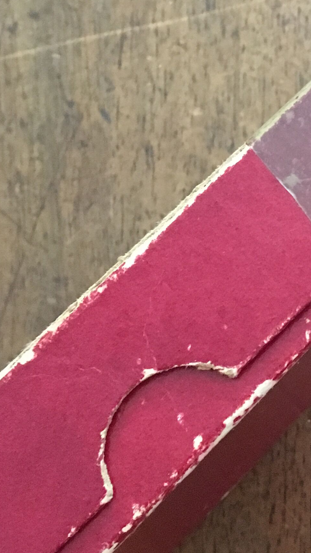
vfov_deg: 28.5
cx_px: 379
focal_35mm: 74
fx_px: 1085
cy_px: 214
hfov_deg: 15.7
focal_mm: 4.15
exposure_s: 1/17
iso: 320
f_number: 2.2
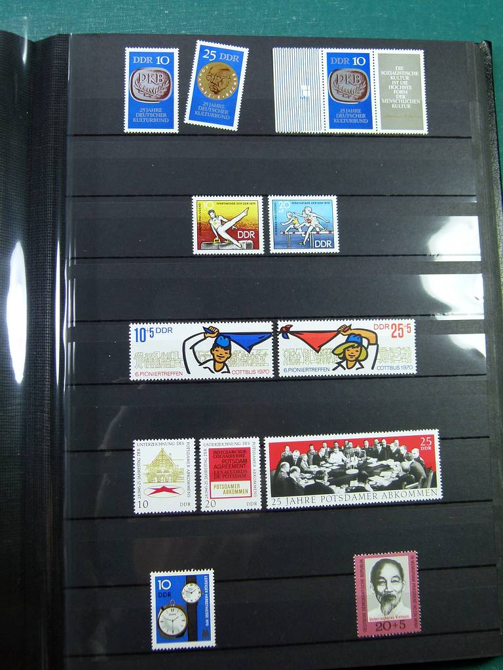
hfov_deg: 41.8
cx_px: 252
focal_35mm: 34
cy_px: 335
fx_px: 659
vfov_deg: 54.0
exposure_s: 1/60
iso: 125
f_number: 3
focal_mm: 6.2
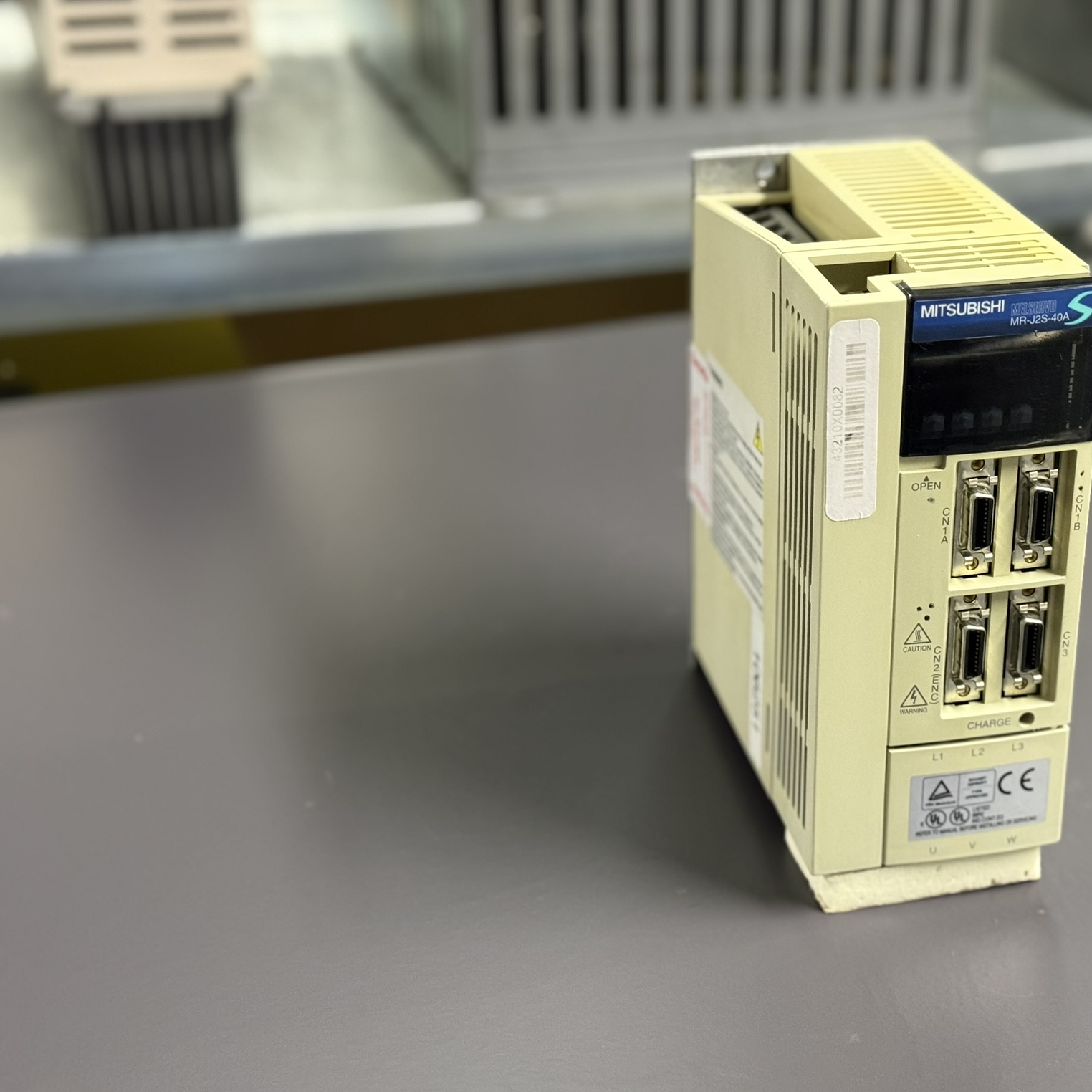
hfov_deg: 29.8
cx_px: 723
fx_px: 2034
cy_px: 545
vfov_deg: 30.0
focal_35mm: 57
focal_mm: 6.76
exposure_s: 1/33
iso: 250
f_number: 1.78
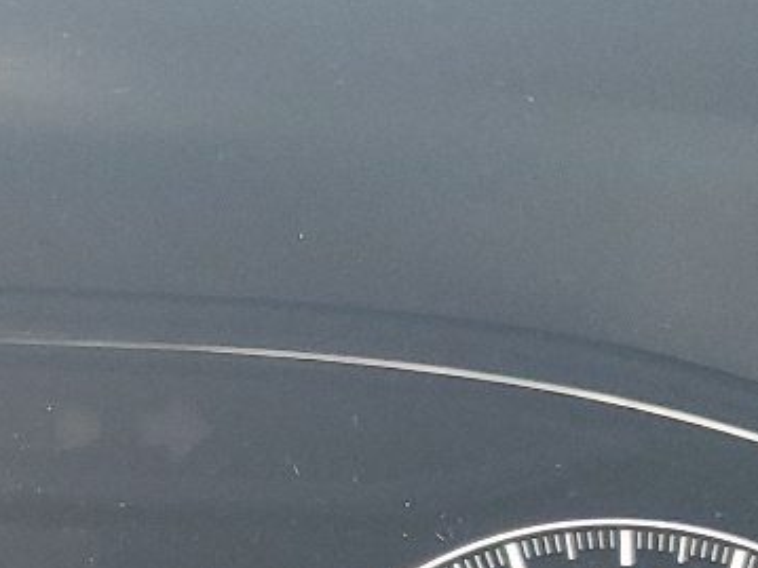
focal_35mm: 116
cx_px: -173
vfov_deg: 12.4
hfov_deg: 16.2
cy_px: 752
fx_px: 2539
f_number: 1.5
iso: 125
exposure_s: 1/60.2
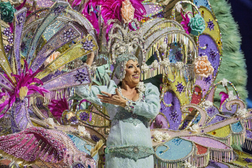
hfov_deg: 14.5
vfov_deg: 9.7
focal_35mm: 142
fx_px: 994
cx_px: 126
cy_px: 84
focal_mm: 94.5
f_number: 2.8
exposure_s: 1/400
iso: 1250
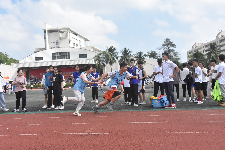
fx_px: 263
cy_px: 75
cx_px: 112
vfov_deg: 31.9
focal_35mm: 42
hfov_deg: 46.4
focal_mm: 28
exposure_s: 1/6000
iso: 1600
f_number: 5.6
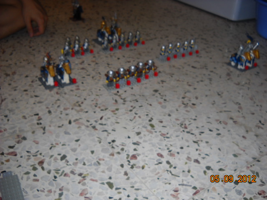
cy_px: 100
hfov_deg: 45.8
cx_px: 134
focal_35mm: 41
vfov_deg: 35.1
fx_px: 316
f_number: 3.1
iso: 64
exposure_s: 1/30
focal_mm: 6.72
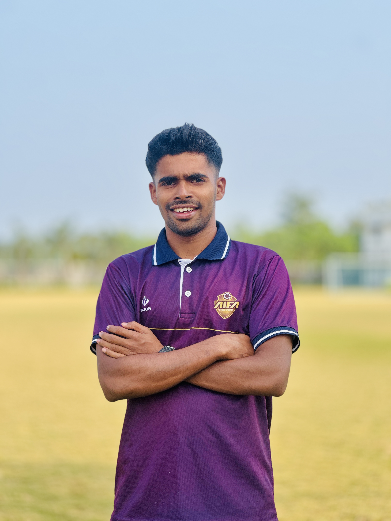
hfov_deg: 19.1
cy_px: 260
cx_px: 196
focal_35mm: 77
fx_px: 1160
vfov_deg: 25.3
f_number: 2.8
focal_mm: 9
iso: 25
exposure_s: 1/290
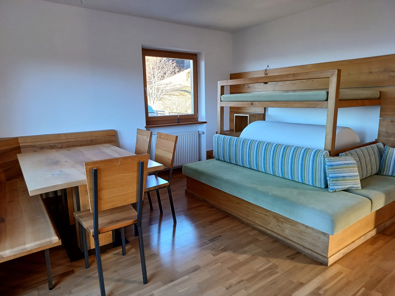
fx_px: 262
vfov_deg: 58.9
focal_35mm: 23
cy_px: 148
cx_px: 198
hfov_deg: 73.9
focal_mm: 5.06
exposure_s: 1/50
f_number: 1.8
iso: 80
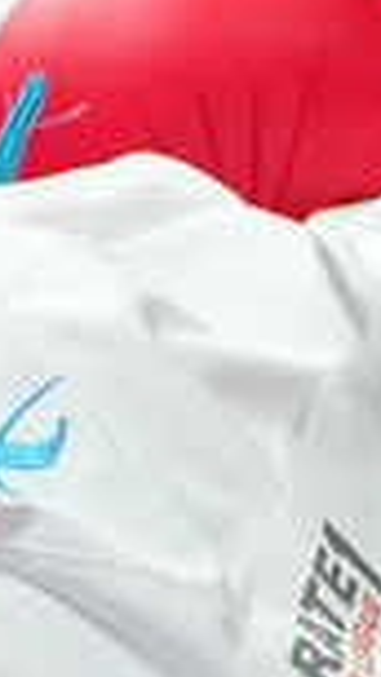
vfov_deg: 1.0
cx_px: -275
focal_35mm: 2189
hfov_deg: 0.6
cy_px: 611
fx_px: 39337
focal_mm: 200
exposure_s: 1/1000
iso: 640
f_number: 2.8
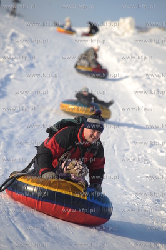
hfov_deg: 6.9
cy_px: 125
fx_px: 1386
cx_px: 83
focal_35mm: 200
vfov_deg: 10.3
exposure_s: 1/640
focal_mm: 200
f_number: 5
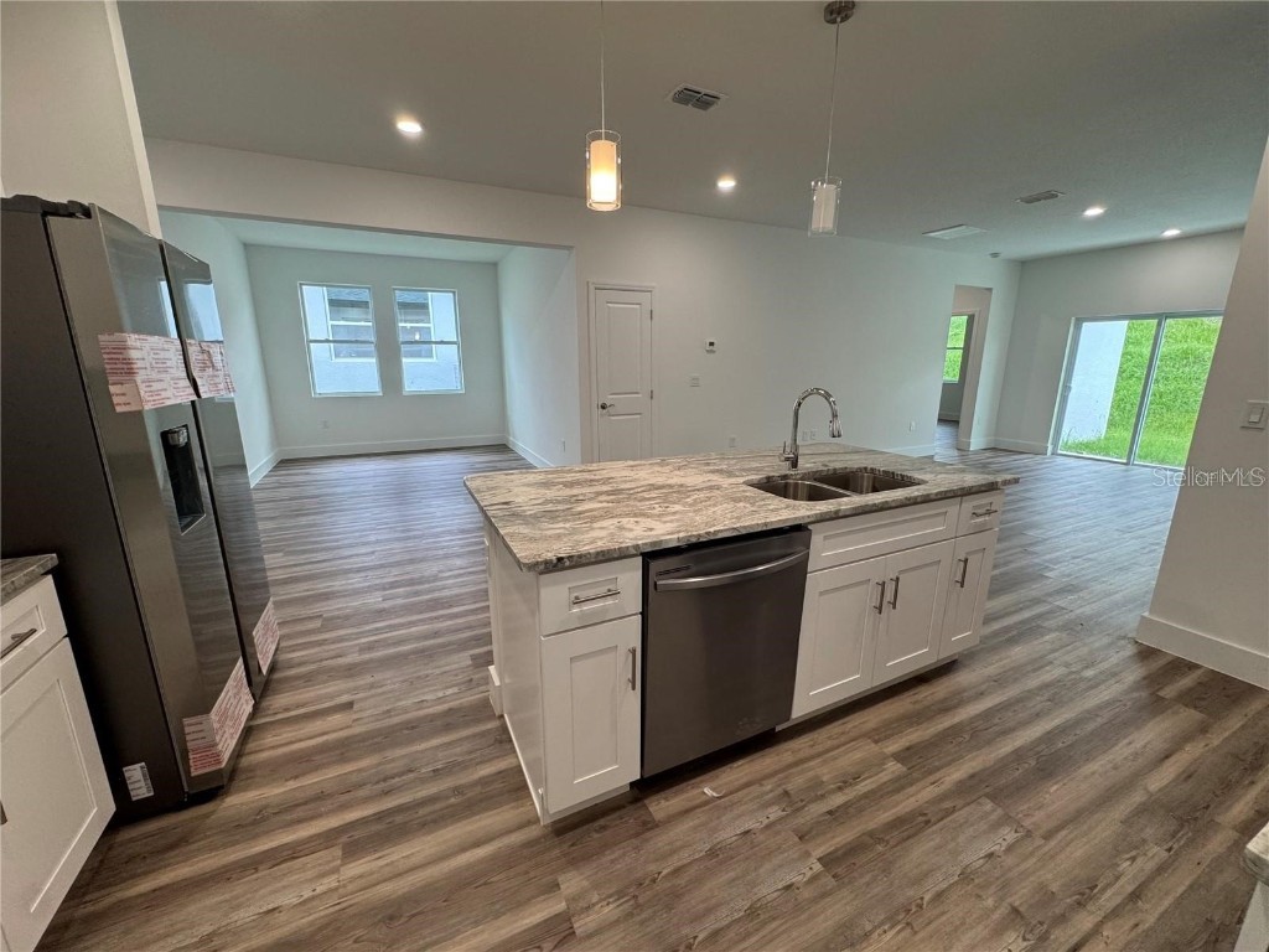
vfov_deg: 85.7
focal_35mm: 14
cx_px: 634
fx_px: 513
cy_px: 476
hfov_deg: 102.1
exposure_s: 1/120
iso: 160
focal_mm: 2.22
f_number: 2.2
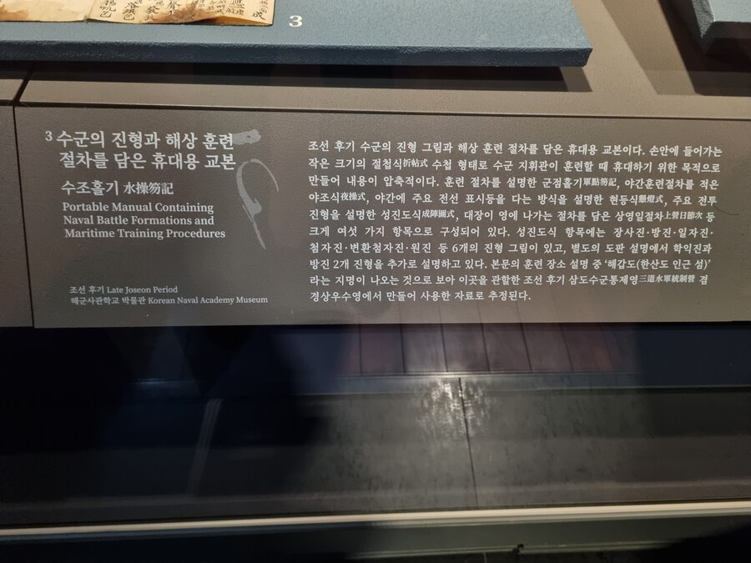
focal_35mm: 26
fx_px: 564
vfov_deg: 53.1
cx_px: 376
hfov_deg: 67.3
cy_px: 282
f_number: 1.8
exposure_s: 1/24
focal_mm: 5.4
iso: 1000
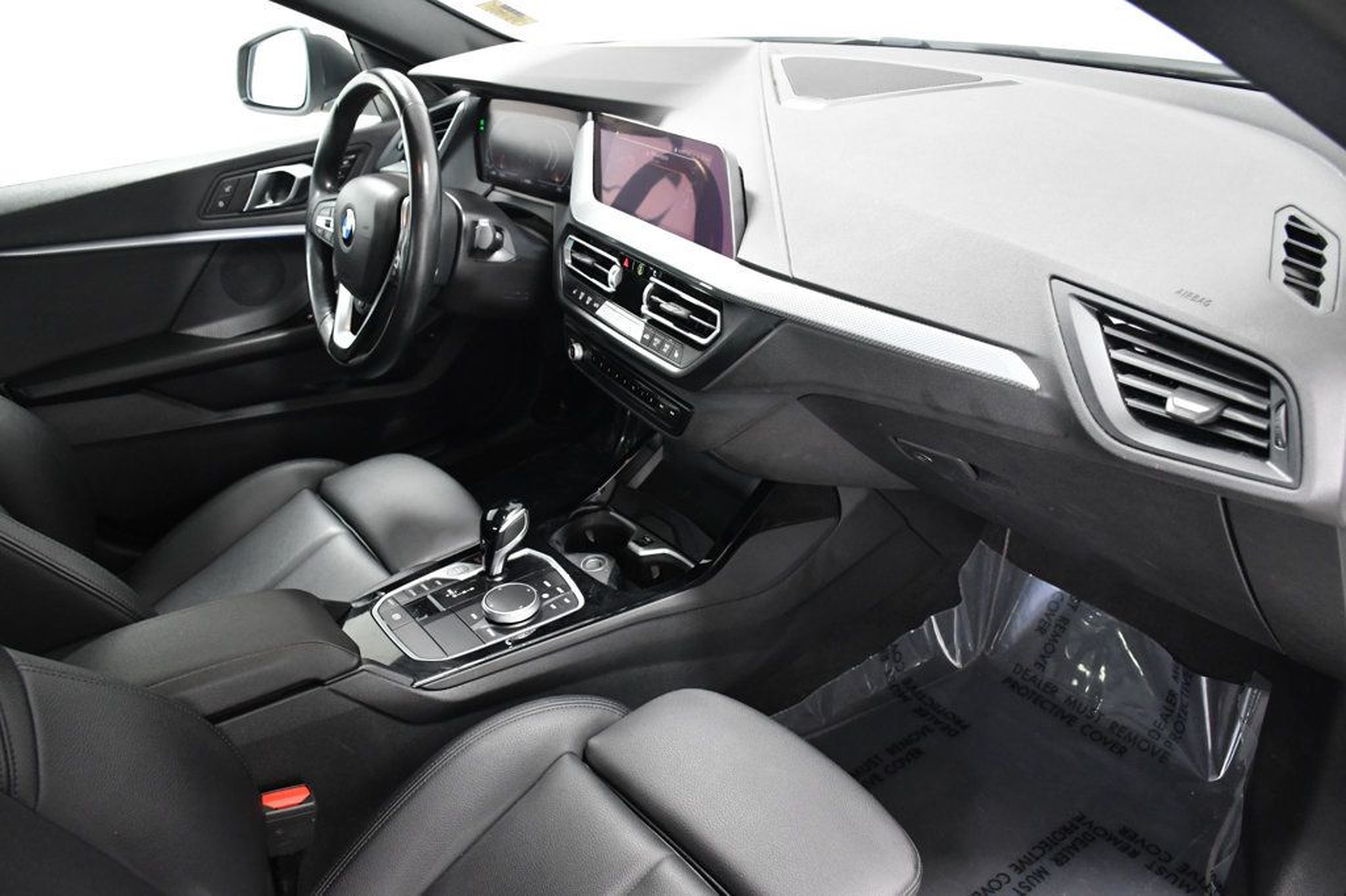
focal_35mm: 27
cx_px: 673
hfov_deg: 67.4
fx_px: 1009
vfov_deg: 47.9
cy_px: 448
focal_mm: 18
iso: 2500
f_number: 4.5
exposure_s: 1/80
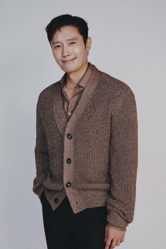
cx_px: 83
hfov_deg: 18.9
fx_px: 498
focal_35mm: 72
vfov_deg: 28.1
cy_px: 124
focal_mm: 48.2
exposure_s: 1/125
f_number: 9
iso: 1600
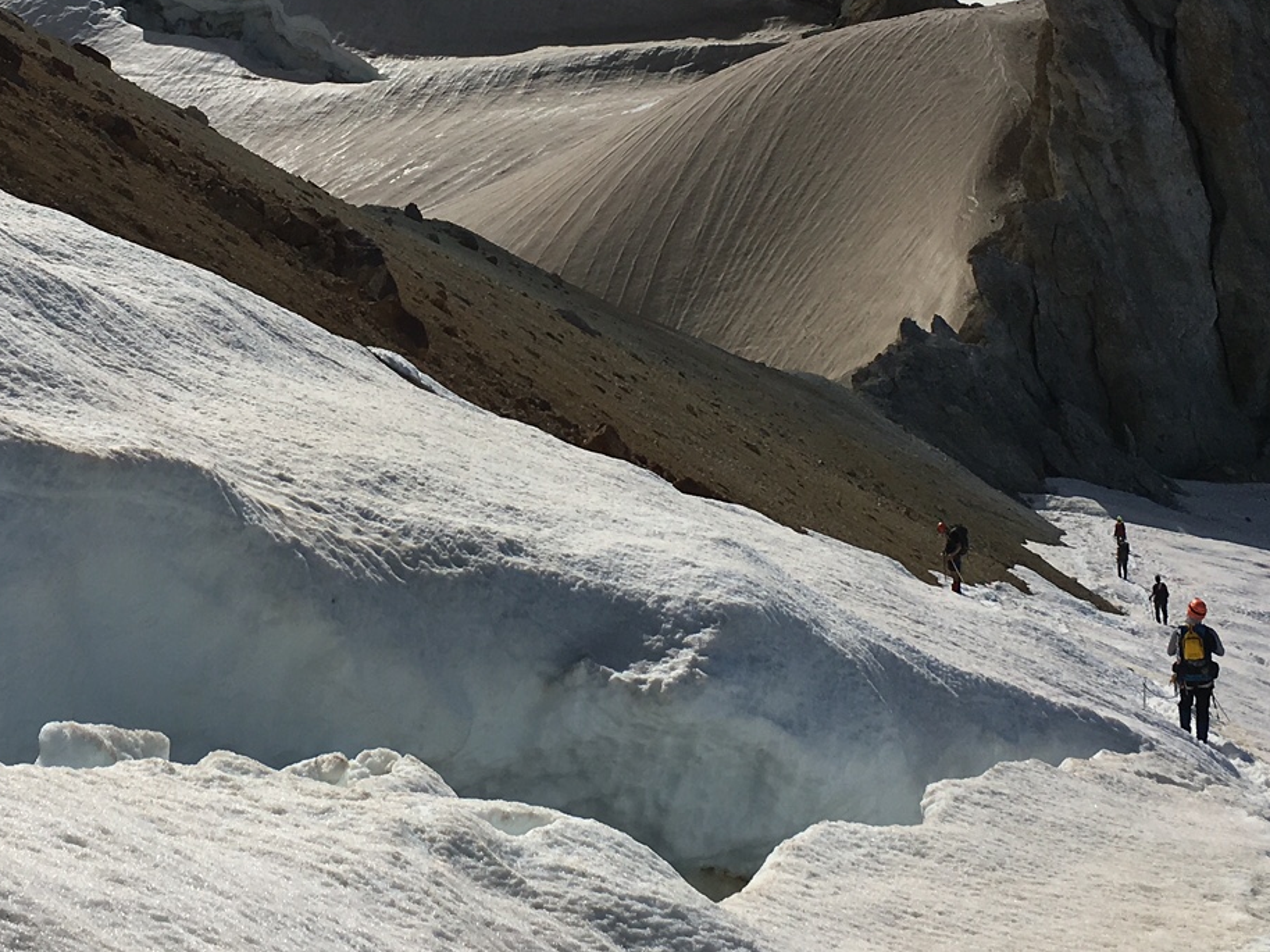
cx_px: 471
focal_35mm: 64
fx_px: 2347
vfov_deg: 22.7
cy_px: 229
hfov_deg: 30.1
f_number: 2.2
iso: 25
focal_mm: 4.15
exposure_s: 1/5495
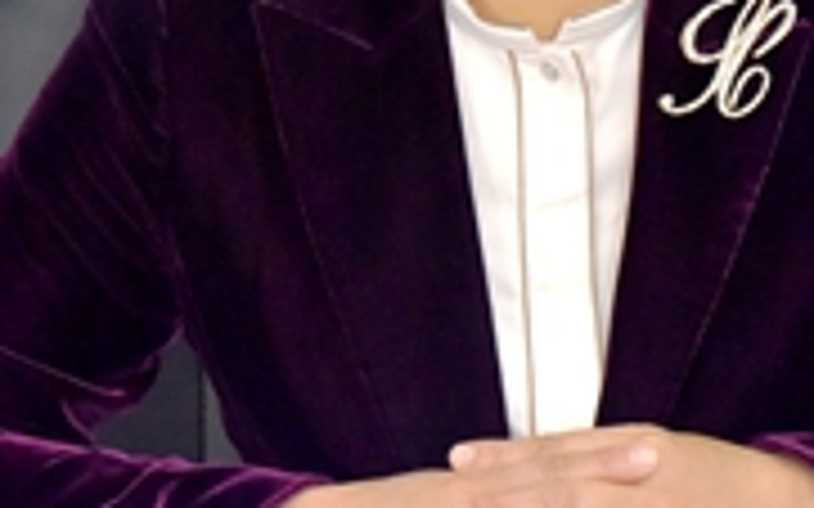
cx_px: 490
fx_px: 5855
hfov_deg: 8.0
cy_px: 90
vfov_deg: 5.0
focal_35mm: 264
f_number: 9
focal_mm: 78
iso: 3200
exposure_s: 1/160
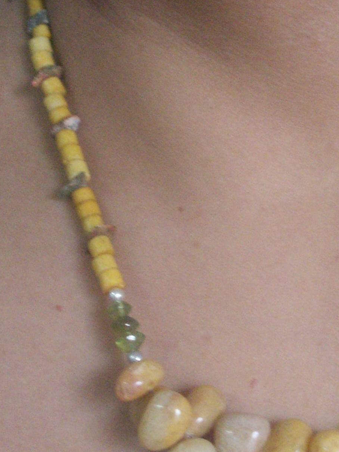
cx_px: 346
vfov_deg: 20.9
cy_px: 246
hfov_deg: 15.4
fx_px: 1227
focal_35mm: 94
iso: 160
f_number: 3.5
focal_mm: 7.7
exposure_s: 1/15
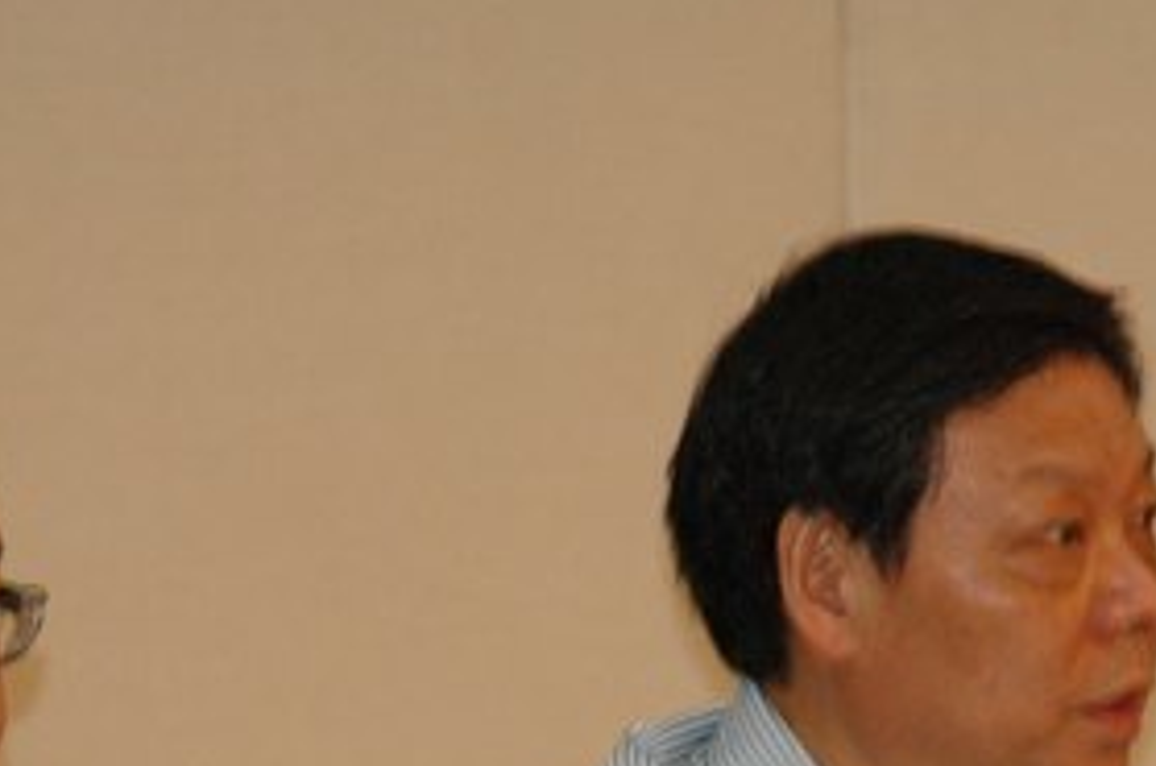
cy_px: 789
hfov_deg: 3.6
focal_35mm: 580
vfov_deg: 2.4
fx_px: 18606
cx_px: 845
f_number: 5.6
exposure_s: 1/60
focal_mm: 135
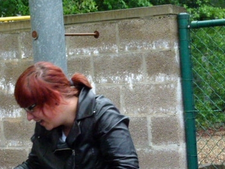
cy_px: 120
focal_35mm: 138
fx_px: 896
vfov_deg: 10.7
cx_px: 94
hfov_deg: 14.3
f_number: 3.4
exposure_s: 1/200
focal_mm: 15.4
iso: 800
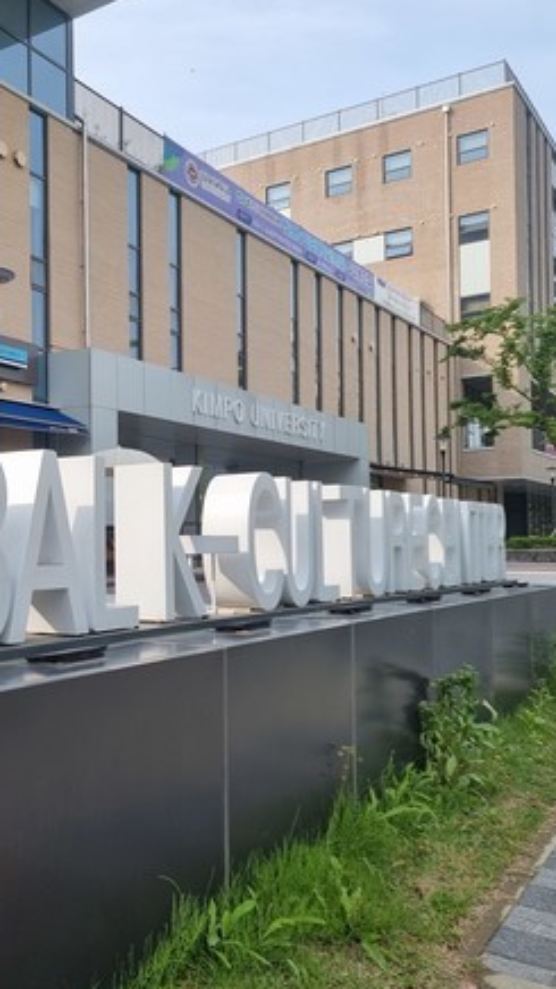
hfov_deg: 31.6
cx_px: 82
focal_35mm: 36
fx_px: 944
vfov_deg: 55.3
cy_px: 501
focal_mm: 6.7
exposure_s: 1/470
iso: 50
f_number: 1.8
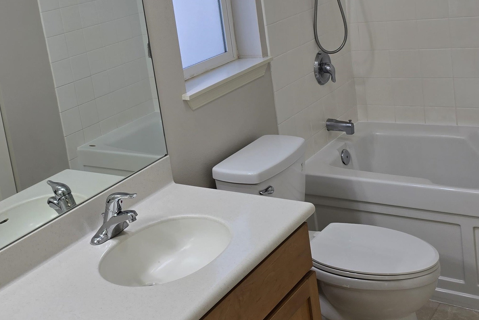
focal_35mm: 48
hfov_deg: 40.7
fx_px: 639
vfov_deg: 27.5
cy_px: 66
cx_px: 168
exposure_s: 1/120
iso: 40
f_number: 1.7
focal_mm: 6.3
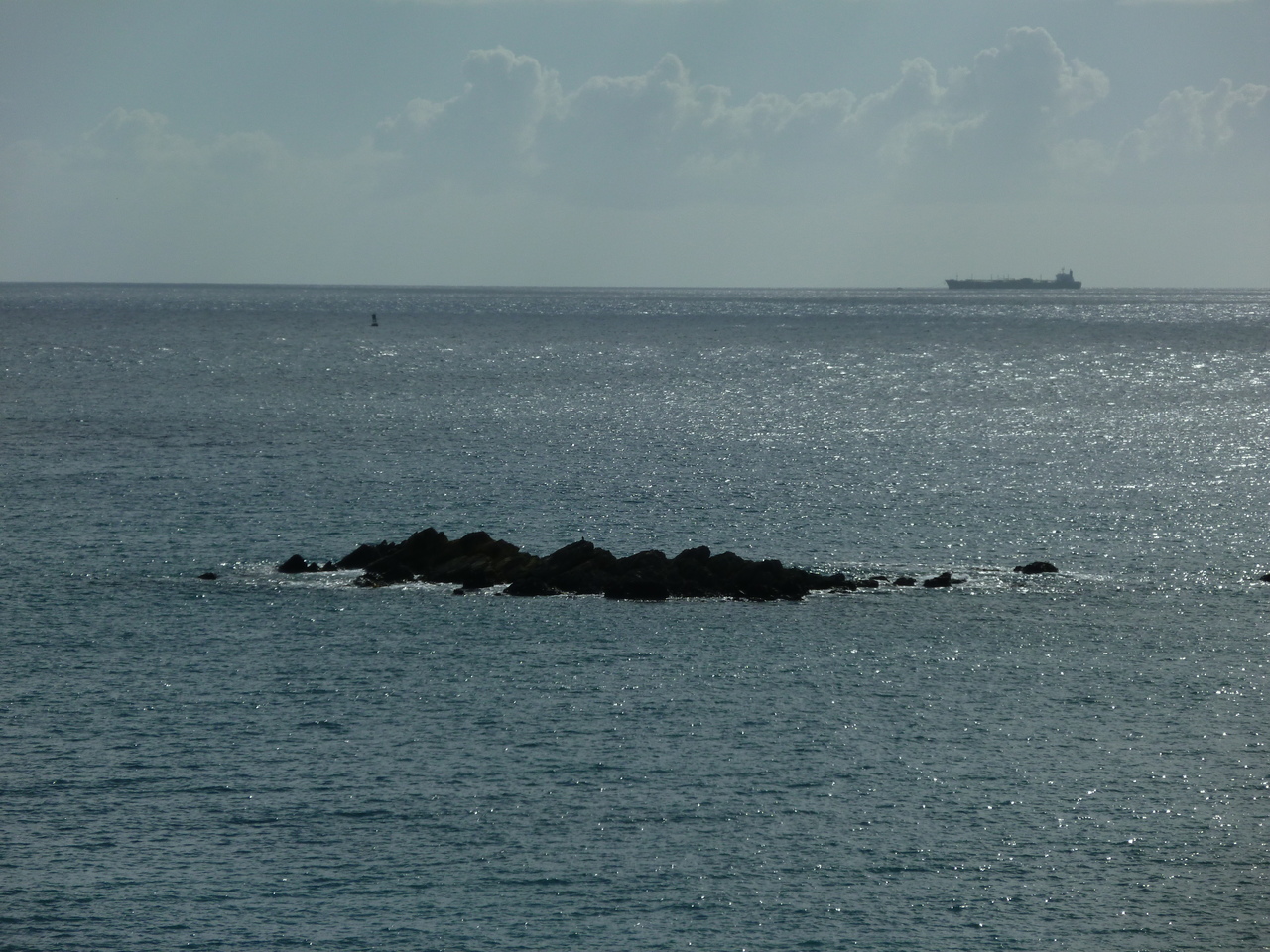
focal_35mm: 184
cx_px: 635
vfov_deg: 8.1
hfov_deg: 10.7
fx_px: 6751
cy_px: 476
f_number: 5.9
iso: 80
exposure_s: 1/1300
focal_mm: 33
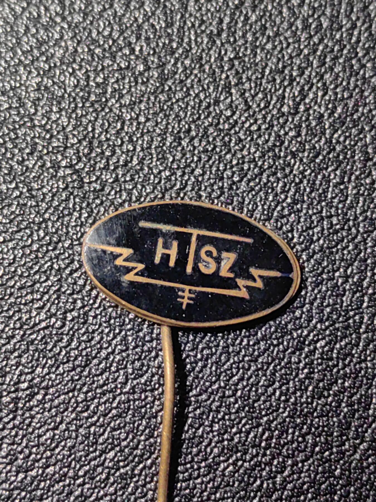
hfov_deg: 20.2
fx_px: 1057
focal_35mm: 73
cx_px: 188
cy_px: 251
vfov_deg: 26.7
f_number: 2
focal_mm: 5.75
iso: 125
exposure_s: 1/100
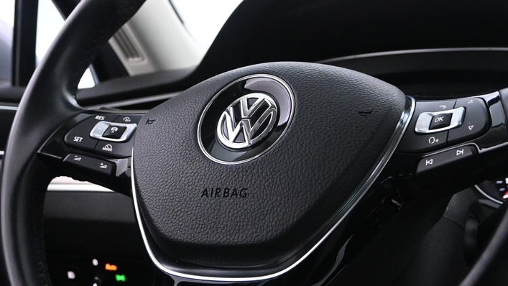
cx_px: 276
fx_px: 994
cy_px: 142
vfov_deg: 16.4
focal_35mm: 74
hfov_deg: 28.6
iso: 2500
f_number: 3.8
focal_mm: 20.5
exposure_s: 1/40
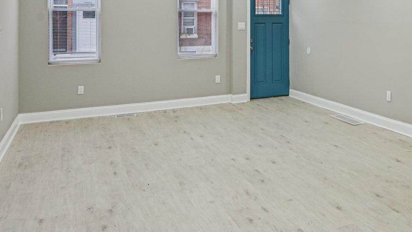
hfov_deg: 47.7
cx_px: 329
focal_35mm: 40
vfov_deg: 28.5
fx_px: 437
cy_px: 21
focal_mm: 16
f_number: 8
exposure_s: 1/100
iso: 800
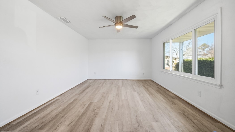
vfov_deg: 78.3
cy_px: 63
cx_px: 118
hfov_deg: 110.8
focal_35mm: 13
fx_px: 81
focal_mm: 12
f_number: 8
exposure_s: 1/80
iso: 250
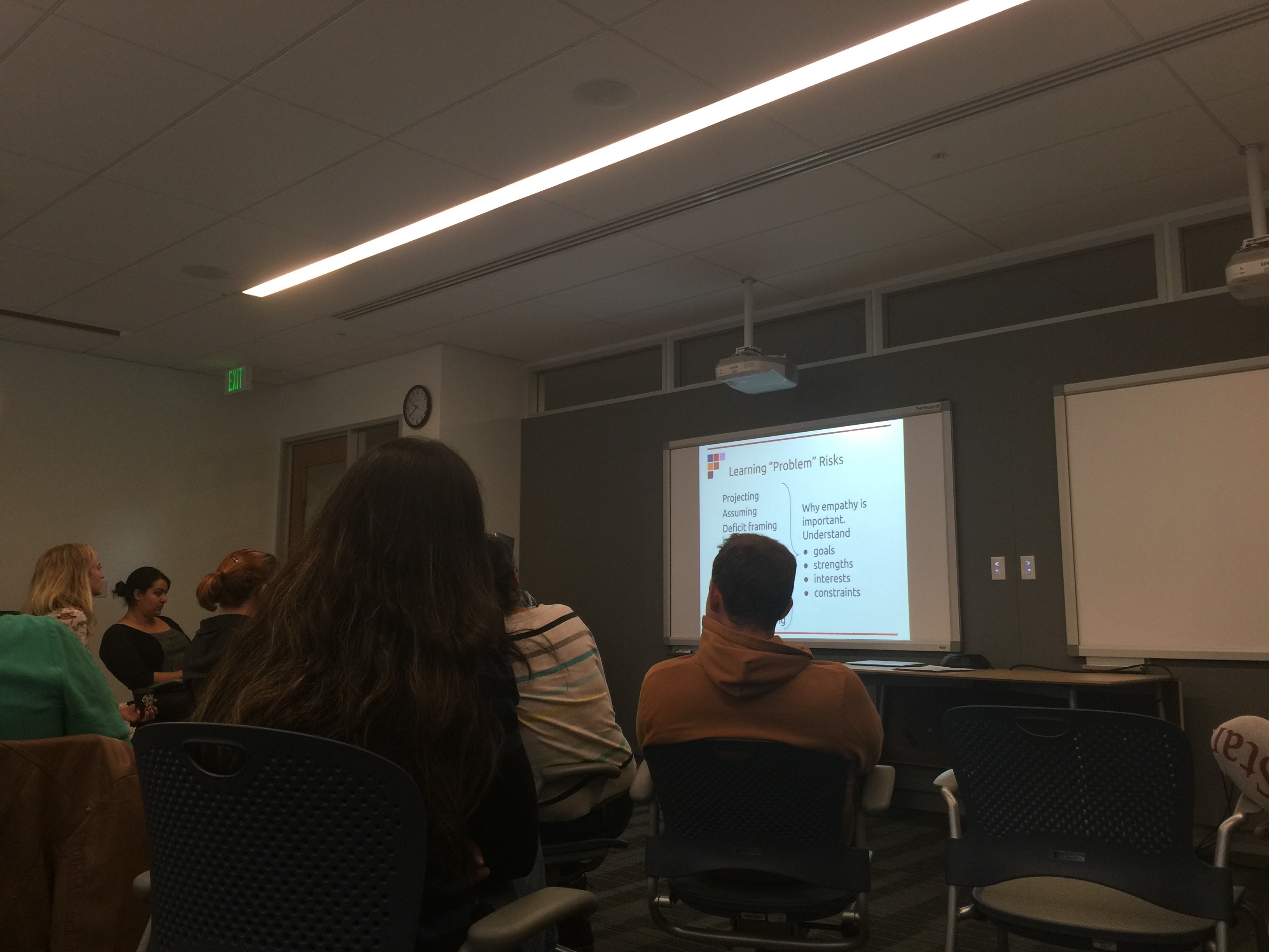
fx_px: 1063
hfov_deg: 61.7
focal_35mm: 29
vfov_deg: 48.2
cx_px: 634
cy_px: 476
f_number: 2.2
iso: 32
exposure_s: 1/30
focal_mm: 4.15
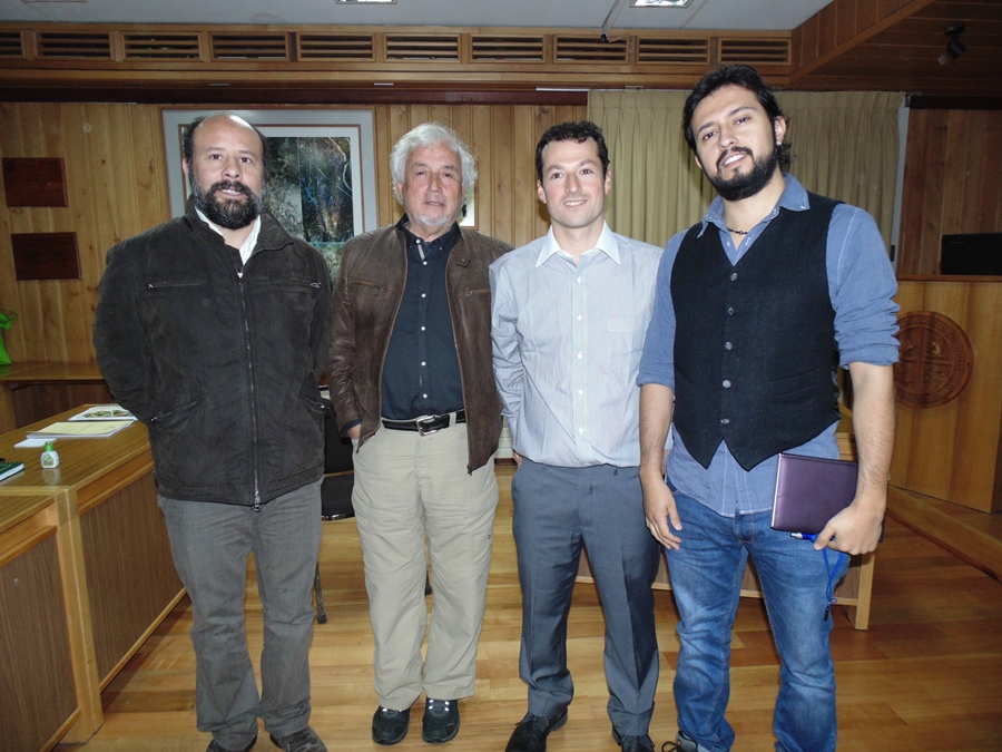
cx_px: 501
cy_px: 376
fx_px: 637
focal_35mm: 22
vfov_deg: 61.1
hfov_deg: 76.4
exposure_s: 1/30
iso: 200
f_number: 3.1
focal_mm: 4
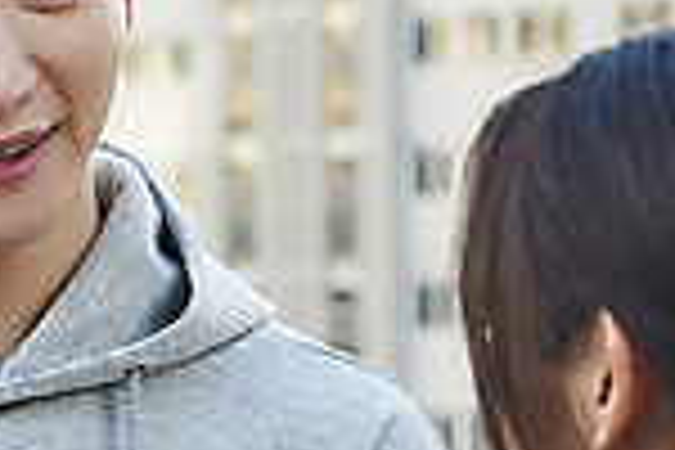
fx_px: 5231
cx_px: 232
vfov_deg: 4.9
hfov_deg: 7.4
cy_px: 270
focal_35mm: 279
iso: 400
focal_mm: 70
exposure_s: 1/320
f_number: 5.6
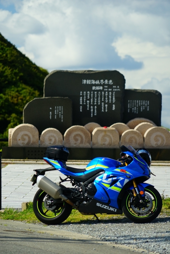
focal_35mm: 240
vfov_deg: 8.6
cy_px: 127
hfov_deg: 5.7
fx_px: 1698
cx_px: 85
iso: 800
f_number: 6.3
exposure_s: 1/1250
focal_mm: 240
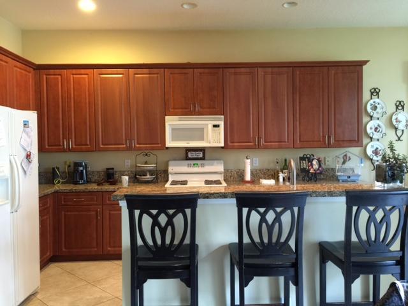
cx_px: 204
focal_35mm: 29
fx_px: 342
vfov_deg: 48.2
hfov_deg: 61.7
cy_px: 153
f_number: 2.2
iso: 64
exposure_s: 1/4
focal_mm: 4.15
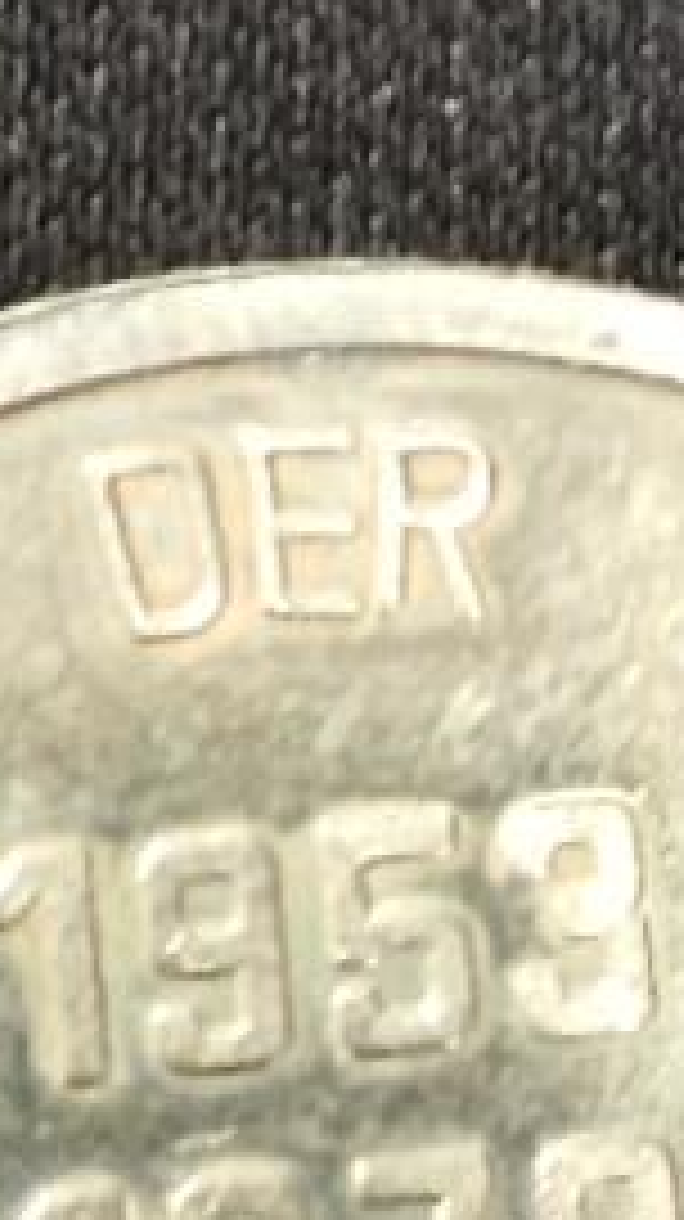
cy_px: 689
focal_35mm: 181
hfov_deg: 6.7
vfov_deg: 11.9
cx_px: 216
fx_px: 5849
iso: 1801
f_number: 1.79
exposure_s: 1/20
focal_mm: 4.71
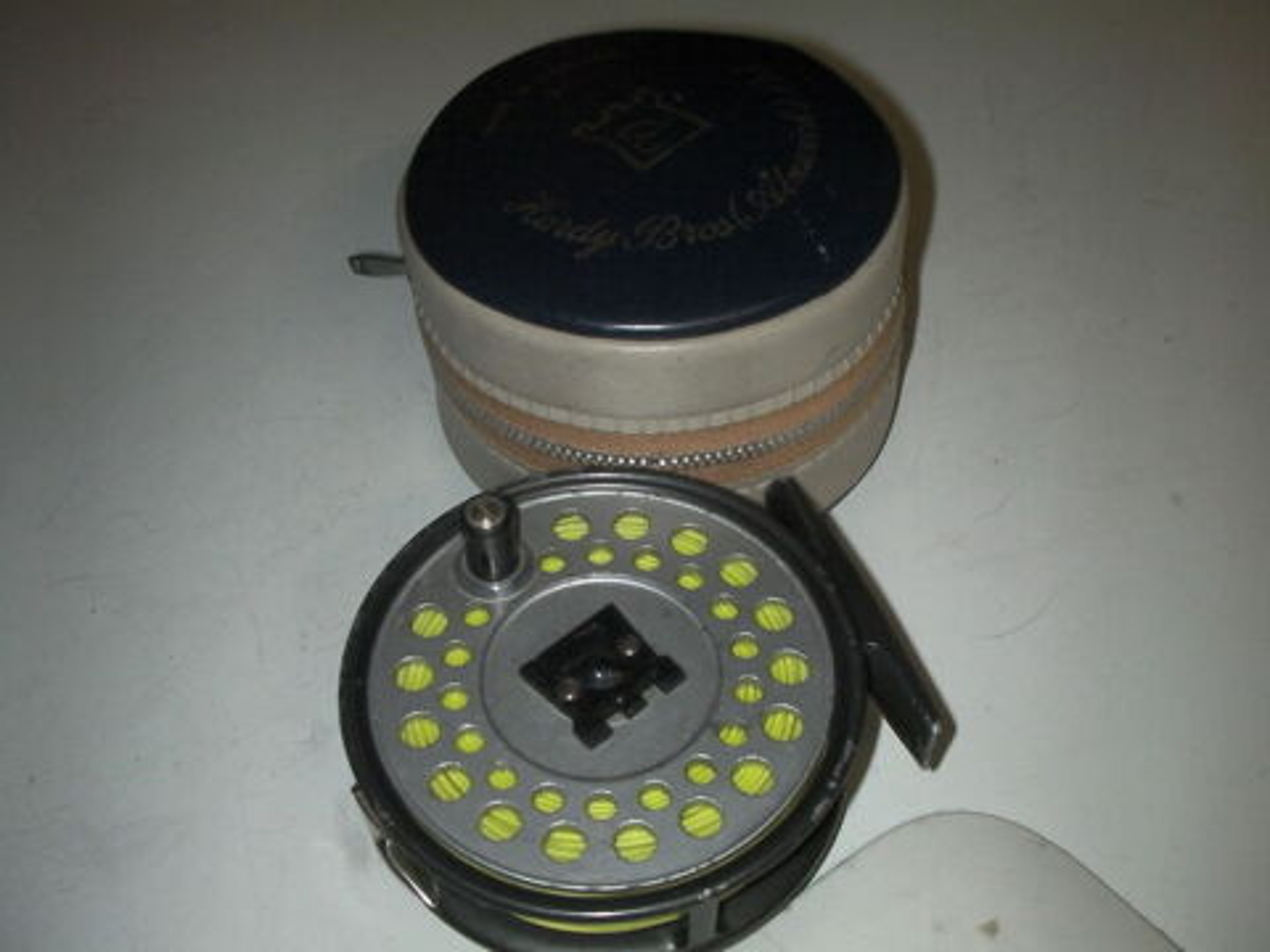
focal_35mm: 38
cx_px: 635
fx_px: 1394
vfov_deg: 37.7
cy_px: 476
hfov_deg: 49.0
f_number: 5.6
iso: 200
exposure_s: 1/30
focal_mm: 6.3
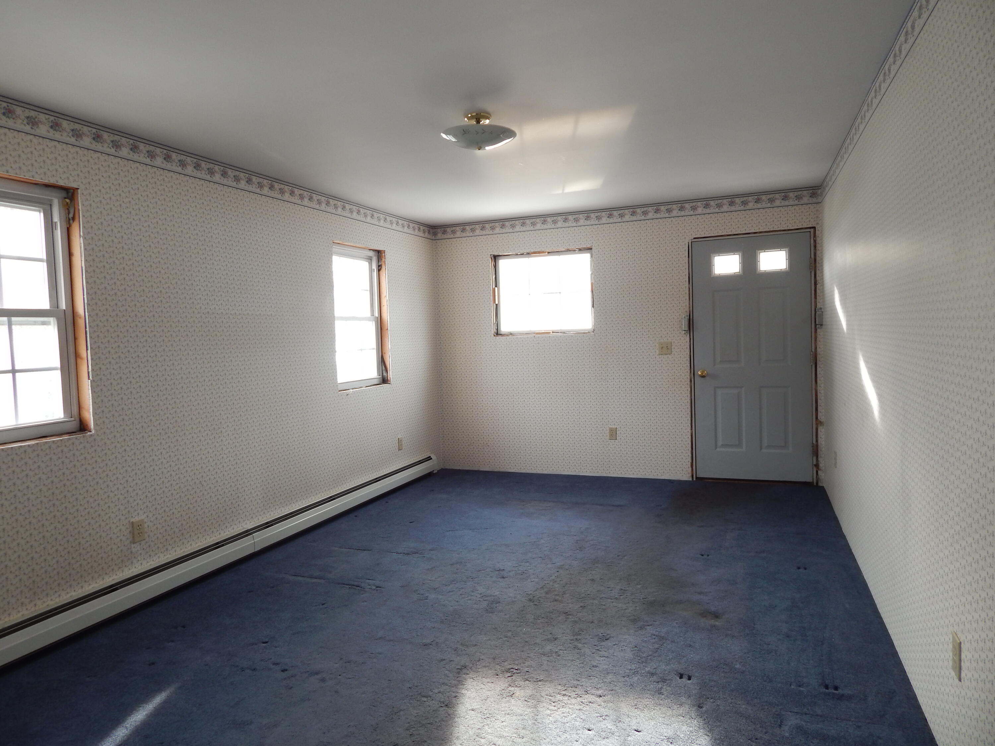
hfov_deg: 73.9
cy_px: 373
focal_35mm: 23
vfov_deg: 58.9
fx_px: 661
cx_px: 498
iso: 125
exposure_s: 1/30
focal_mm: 4
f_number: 3
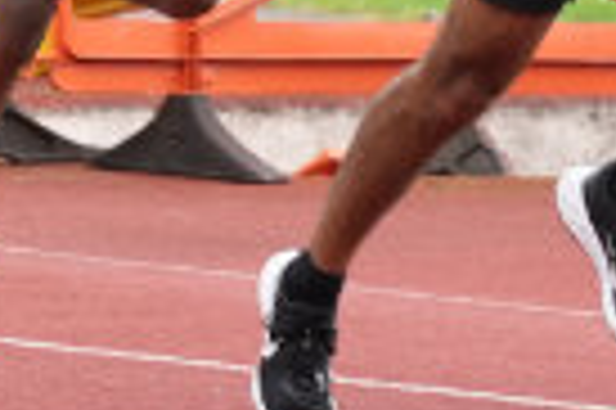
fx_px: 7793
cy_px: -264
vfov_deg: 3.0
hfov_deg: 4.5
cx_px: -252
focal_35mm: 456
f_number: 2.8
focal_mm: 62.3
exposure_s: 1/800
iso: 250
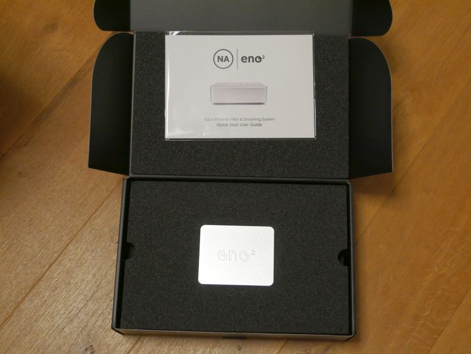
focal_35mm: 52
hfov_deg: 36.8
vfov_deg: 28.1
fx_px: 708
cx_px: 236
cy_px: 177
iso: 3200
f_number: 4.2
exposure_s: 1/50
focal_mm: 26
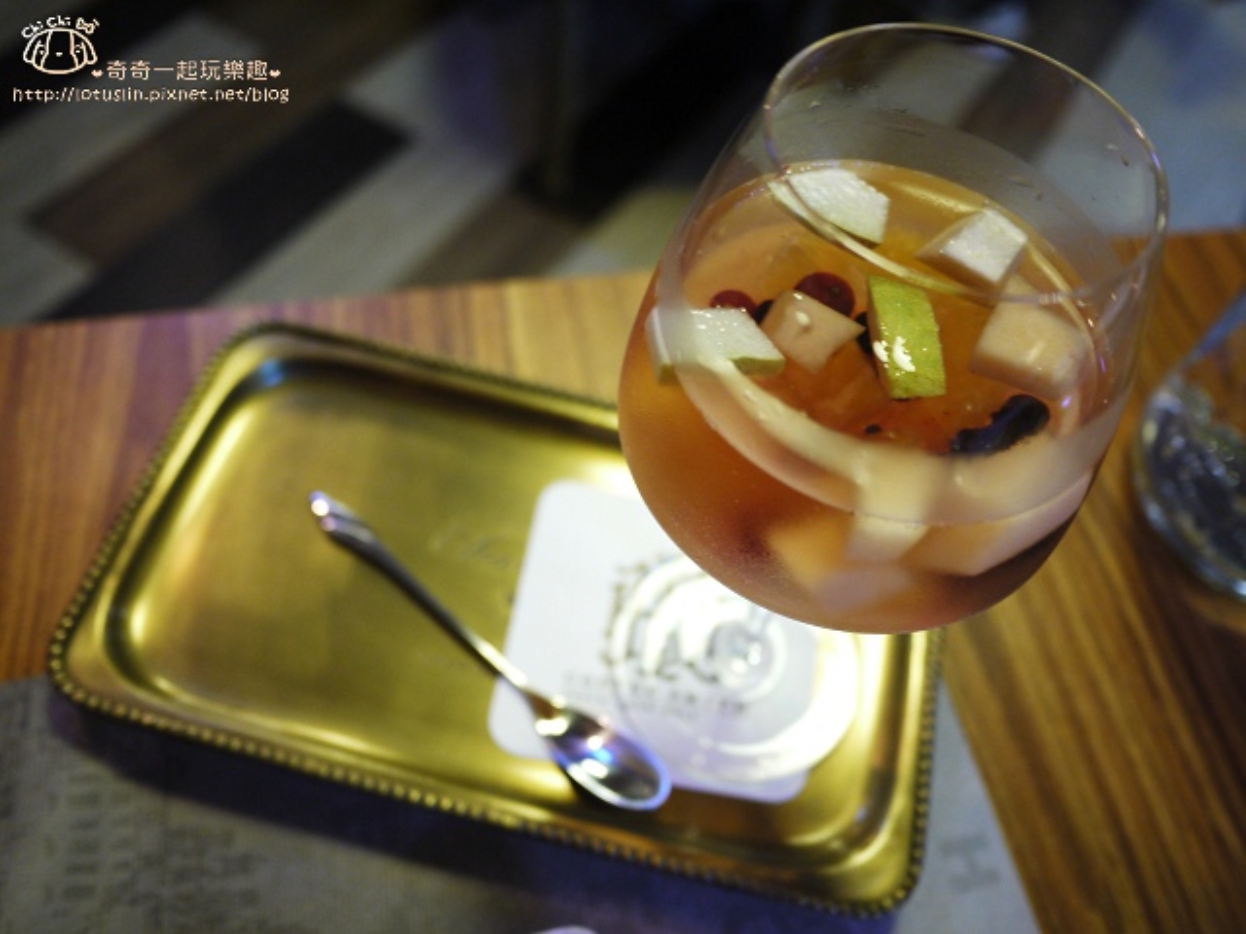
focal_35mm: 28
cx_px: 623
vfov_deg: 49.7
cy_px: 467
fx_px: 1008
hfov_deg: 63.4
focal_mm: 14
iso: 400
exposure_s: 1/13
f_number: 2.5
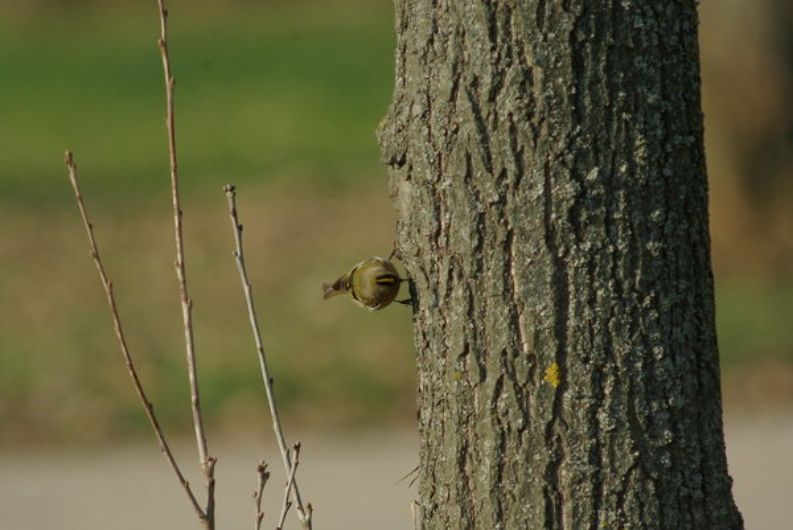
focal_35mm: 600
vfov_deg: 2.3
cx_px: 396
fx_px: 13226
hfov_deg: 3.4
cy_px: 265
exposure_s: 1/1000
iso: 400
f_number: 6.7
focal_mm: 400
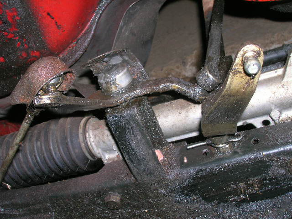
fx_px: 388
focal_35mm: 46
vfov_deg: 31.5
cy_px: 110
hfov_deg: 41.2
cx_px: 146
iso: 75
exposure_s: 1/60.1
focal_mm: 7.7
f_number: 5.4
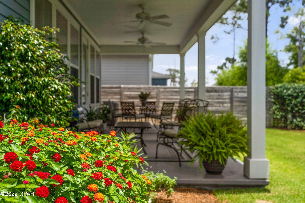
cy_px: 102
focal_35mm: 36
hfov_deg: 53.1
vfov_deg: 36.9
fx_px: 305
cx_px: 152
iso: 100
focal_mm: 24
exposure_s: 1/2000
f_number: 2.8
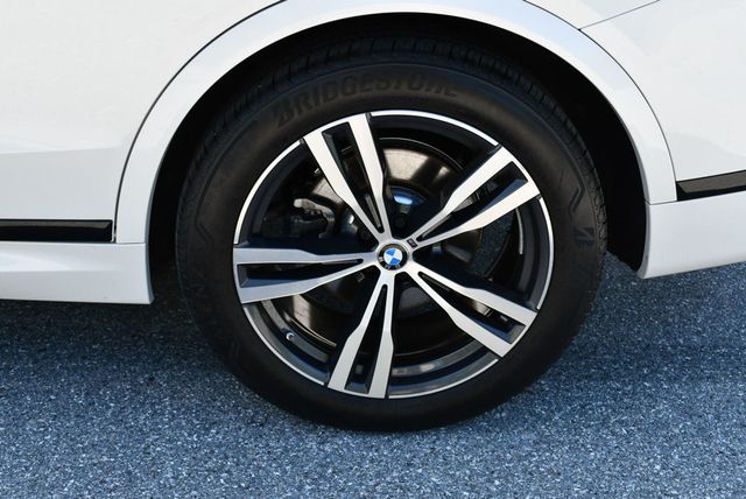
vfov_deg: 30.6
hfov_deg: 44.5
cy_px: 250
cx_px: 373
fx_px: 913
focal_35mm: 44
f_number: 5.6
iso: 220
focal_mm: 22
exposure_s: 1/250
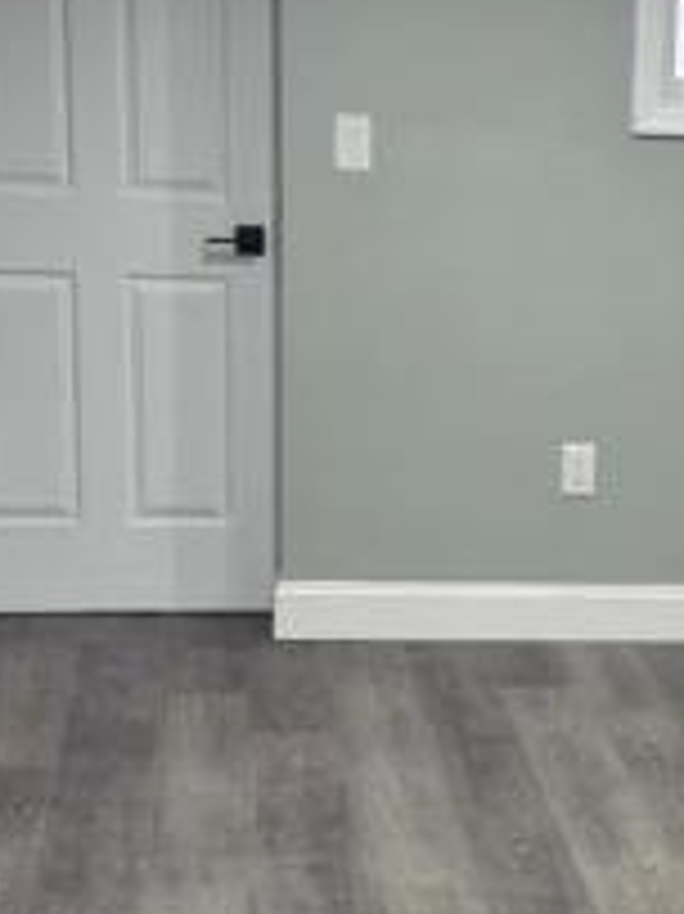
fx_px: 2295
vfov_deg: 22.5
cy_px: 581
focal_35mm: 87
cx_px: 837
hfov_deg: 16.2
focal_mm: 5.4
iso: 320
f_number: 1.8
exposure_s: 1/120
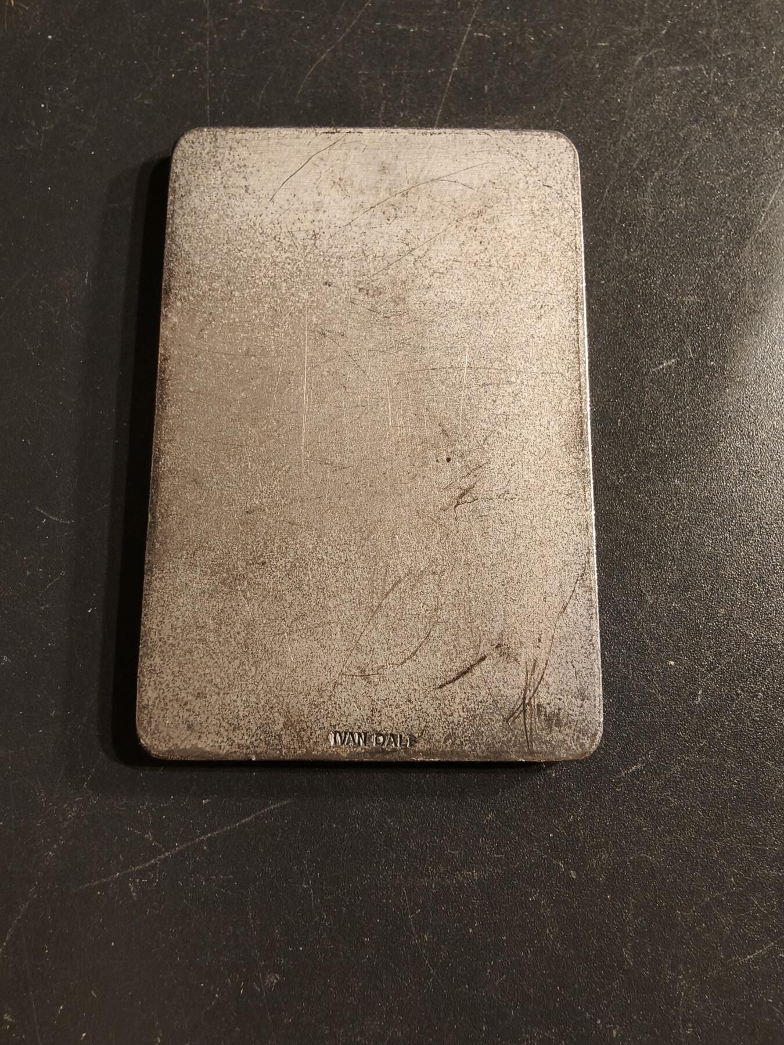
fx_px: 695
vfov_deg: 73.9
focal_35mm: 23
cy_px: 522
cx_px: 392
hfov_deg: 58.9
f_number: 2
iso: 320
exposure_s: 1/100
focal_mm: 2.32
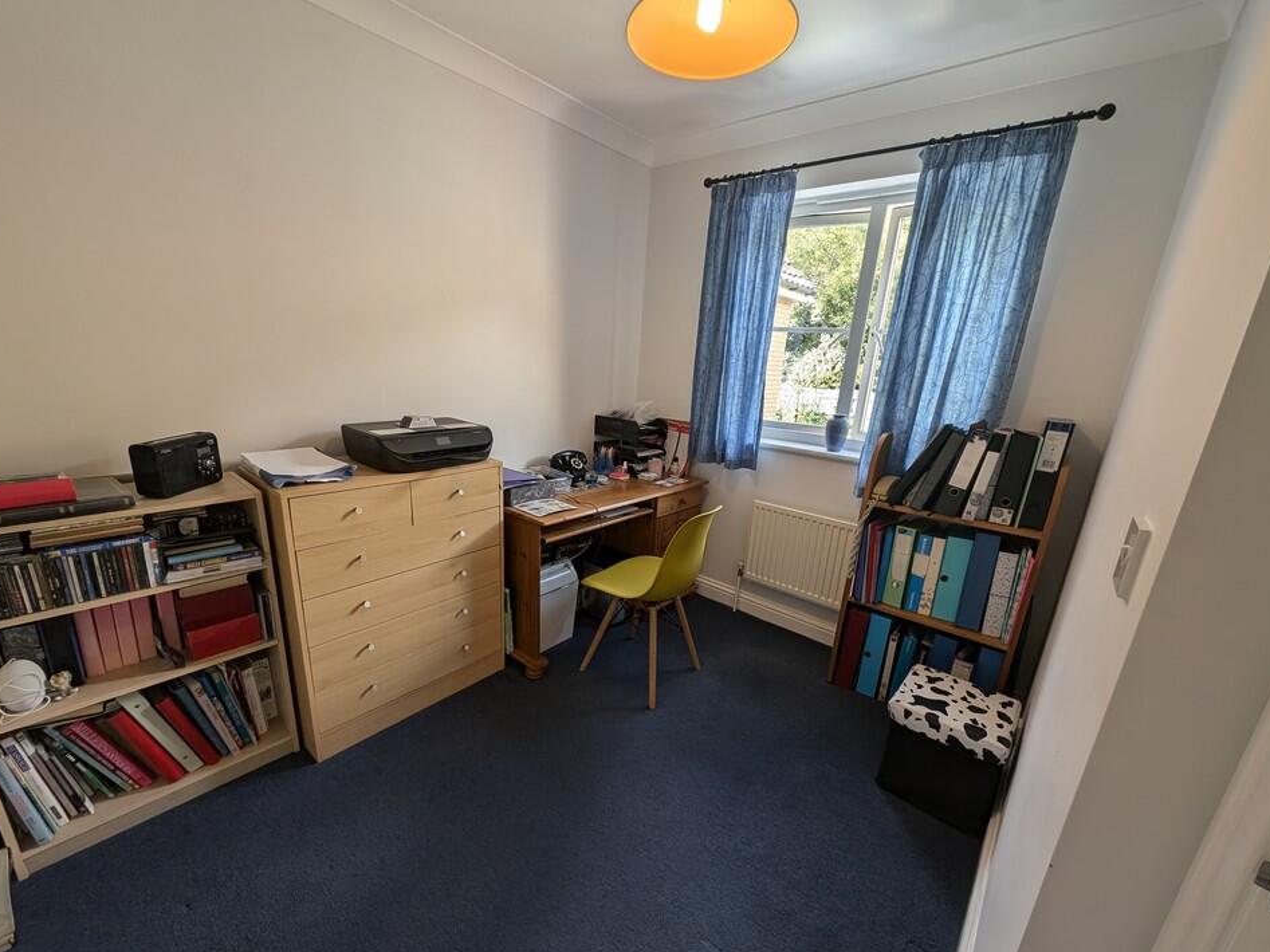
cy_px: 495
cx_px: 624
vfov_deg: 89.9
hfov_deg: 106.2
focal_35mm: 13
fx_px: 477
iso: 35
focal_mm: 2.23
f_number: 1.95
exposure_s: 1/83.6
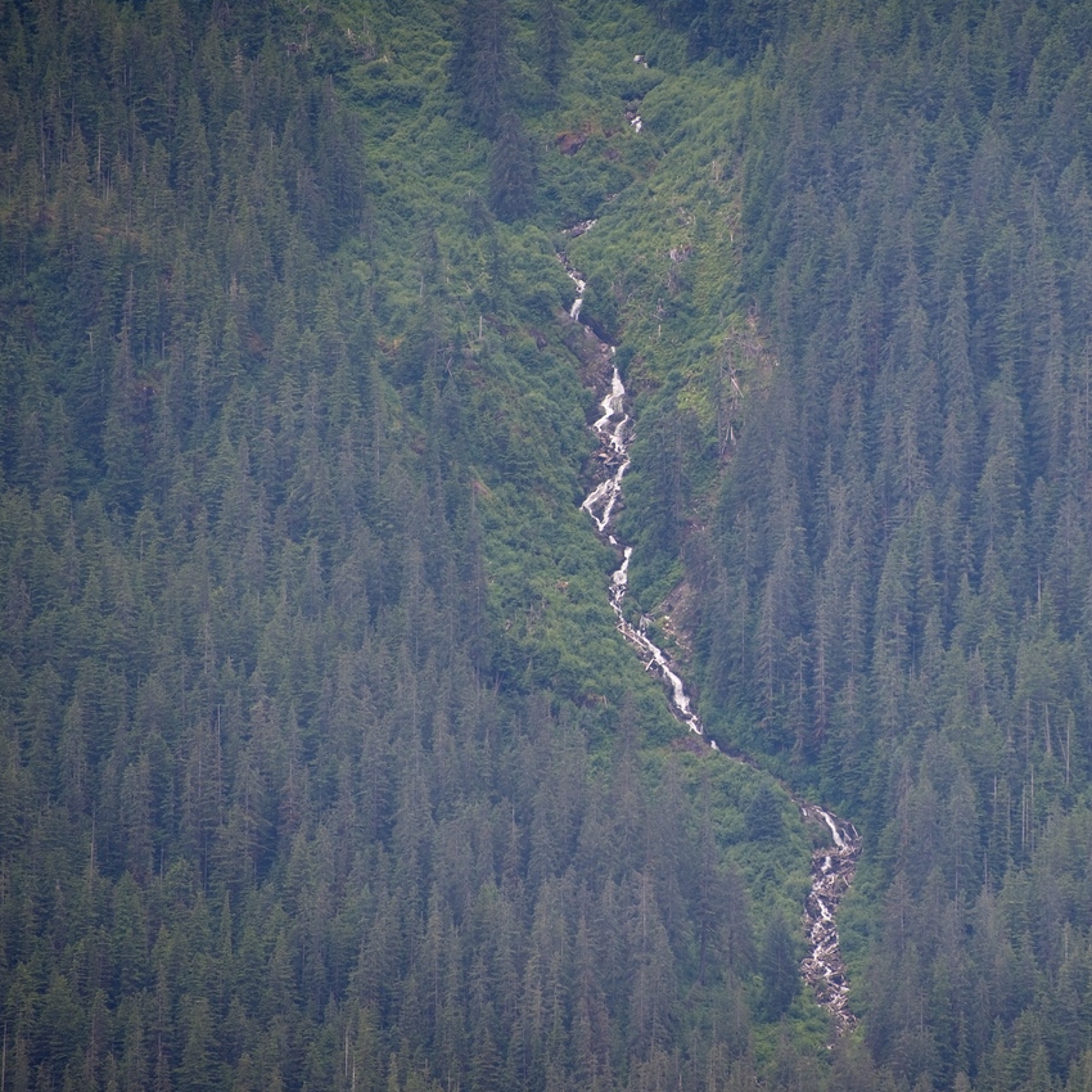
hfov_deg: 4.6
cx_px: 816
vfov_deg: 4.6
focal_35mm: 384
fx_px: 13705
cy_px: 546
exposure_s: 1/640
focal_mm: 300
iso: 800
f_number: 5.6
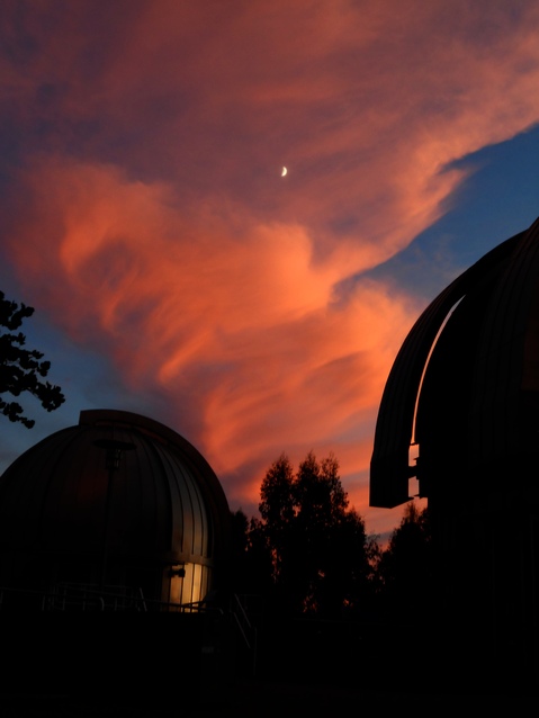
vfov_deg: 41.2
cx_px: 270
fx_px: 954
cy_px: 359
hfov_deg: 31.5
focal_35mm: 46
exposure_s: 1/30
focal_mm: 8.2
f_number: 4.3
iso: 160
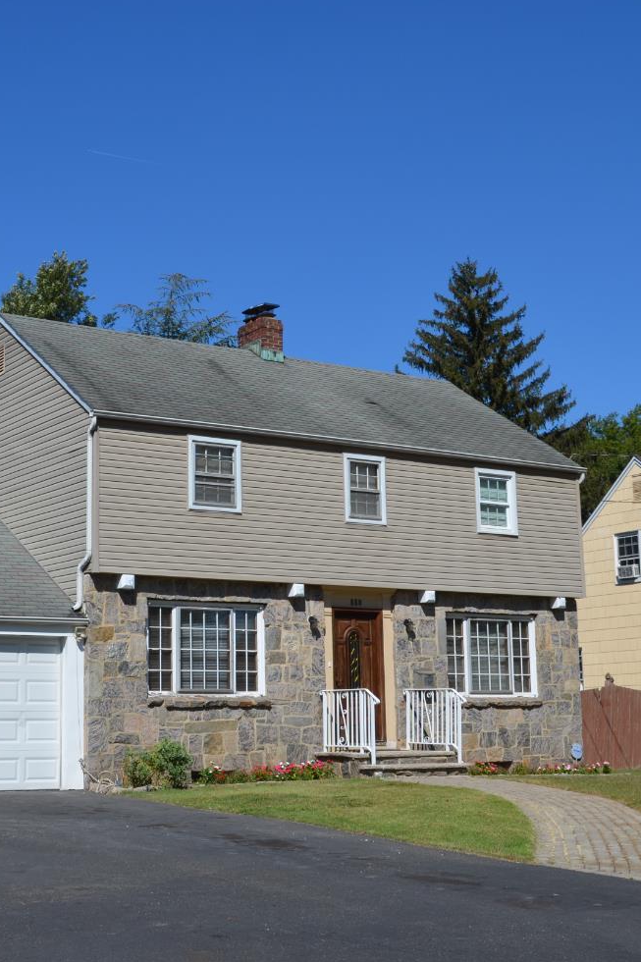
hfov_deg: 24.5
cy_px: 478
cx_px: 207
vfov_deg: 36.3
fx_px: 1469
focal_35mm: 55
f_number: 9
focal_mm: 24
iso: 100
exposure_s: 1/320
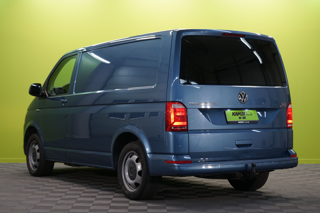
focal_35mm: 68
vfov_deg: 20.0
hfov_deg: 29.7
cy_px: 104
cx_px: 160
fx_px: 604
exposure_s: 1/40
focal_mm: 63
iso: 500
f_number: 5.6
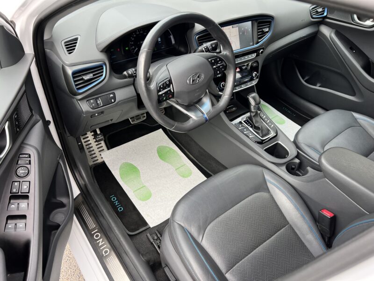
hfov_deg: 67.3
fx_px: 281
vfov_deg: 53.1
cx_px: 187
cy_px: 140
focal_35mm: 26
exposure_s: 1/240
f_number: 1.5
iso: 40
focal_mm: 5.7
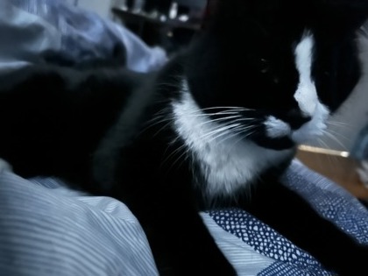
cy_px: 138
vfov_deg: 53.1
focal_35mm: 26
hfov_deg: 67.3
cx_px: 184
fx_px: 276
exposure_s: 1/2
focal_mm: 5.7
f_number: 1.5
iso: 10000
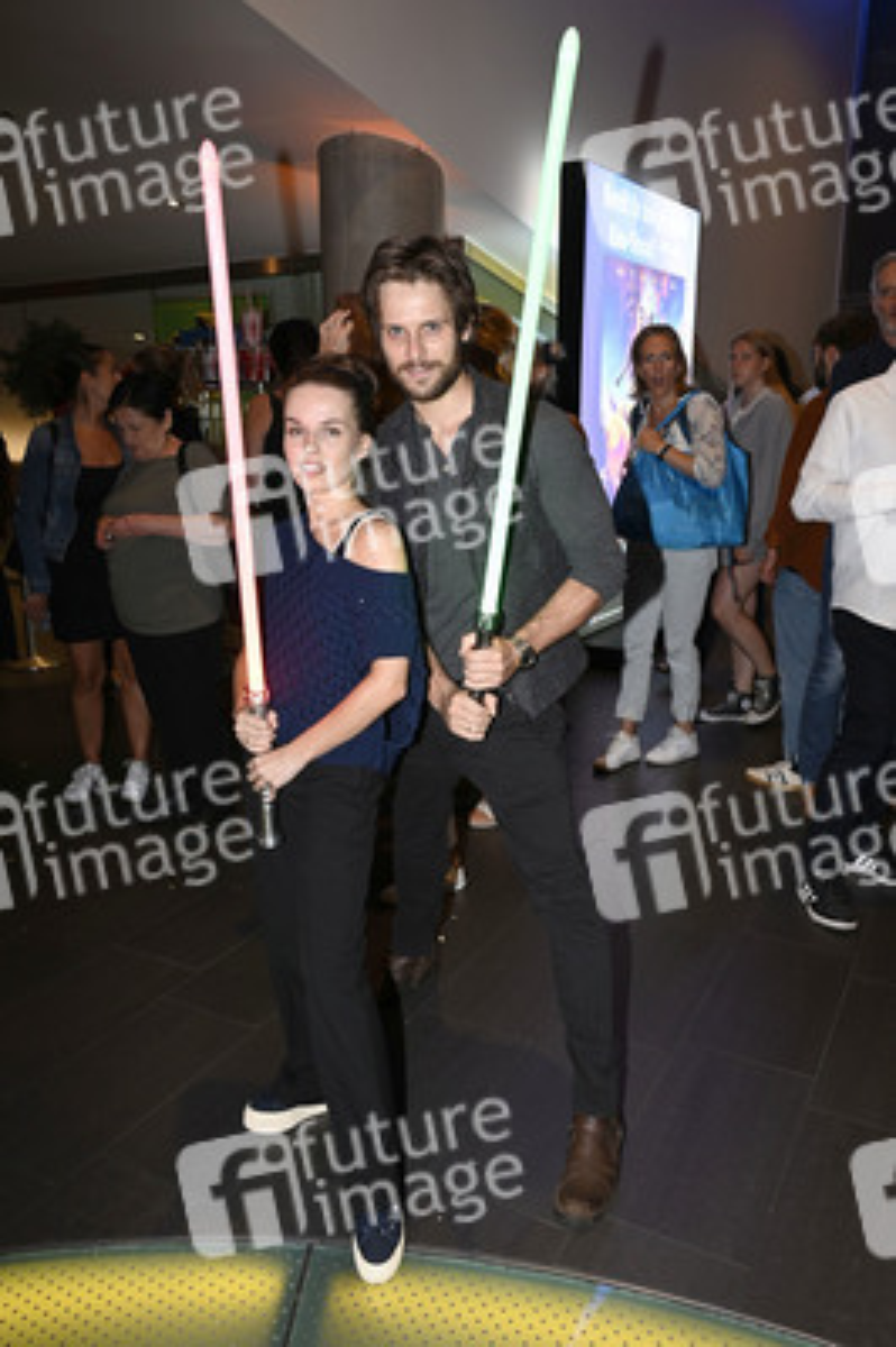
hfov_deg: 44.9
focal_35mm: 29
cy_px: 674
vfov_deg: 63.7
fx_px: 1084
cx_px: 448
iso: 1250
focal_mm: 29
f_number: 6.3
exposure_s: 1/60
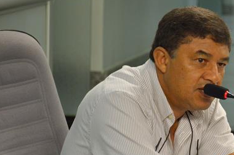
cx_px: 205
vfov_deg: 4.9
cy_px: 134
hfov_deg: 7.3
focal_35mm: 281
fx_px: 1823
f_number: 5.6
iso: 1000
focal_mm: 105
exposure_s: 1/125
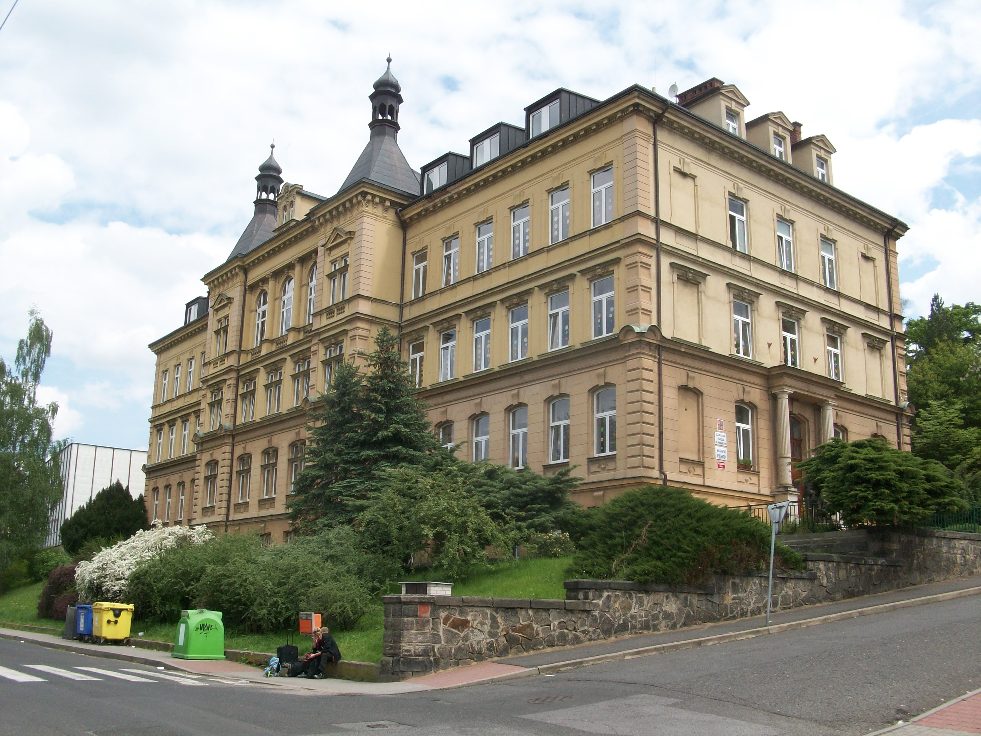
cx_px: 490
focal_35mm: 34
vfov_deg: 41.8
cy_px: 368
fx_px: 964
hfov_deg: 54.0
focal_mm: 5.7
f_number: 5.5
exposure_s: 1/241
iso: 64
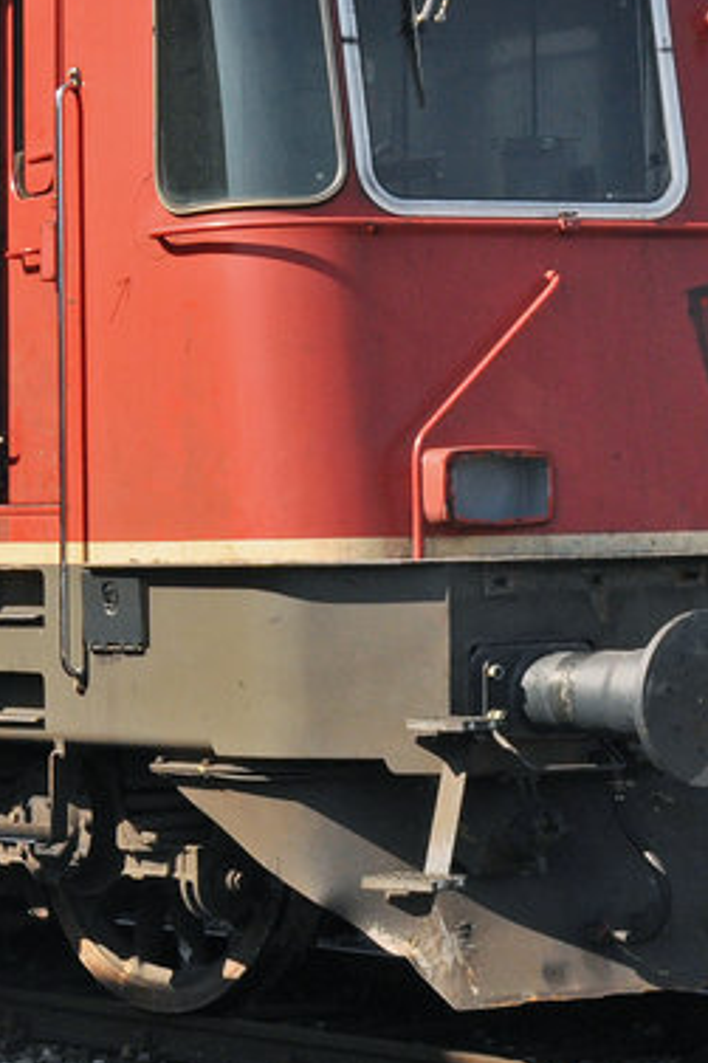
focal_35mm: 124
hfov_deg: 10.9
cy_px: 86
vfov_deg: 16.3
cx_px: -6
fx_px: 3661
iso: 400
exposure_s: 1/500
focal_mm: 26
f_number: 11
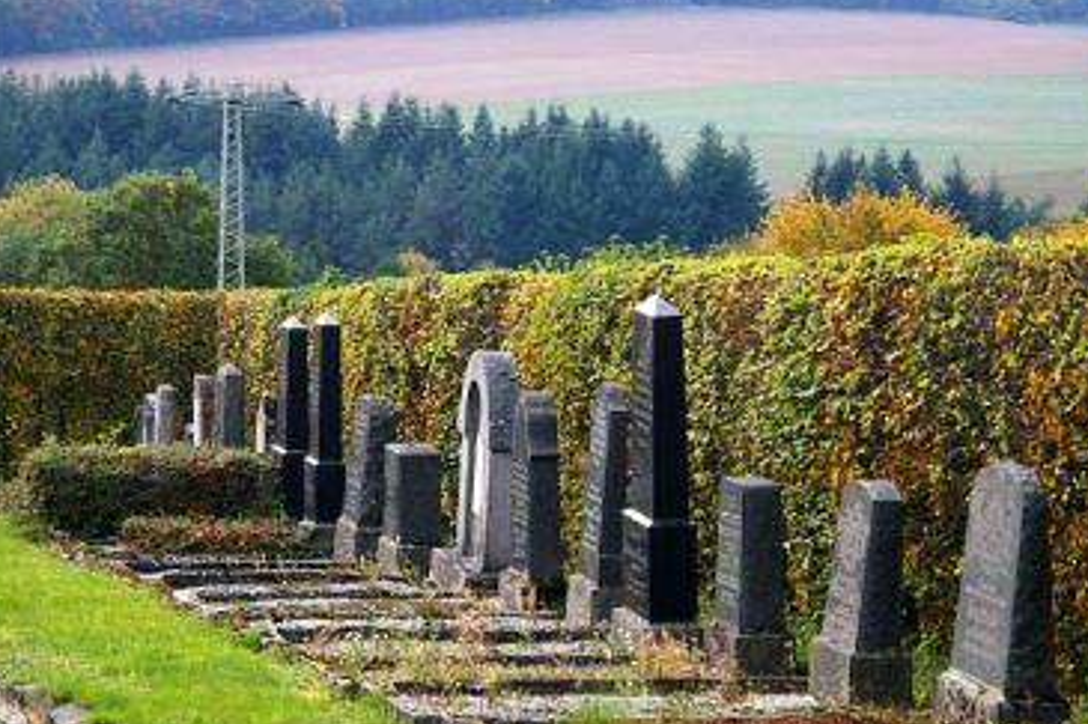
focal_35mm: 129
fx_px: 3897
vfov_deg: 10.6
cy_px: 423
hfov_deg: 15.9
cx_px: 557
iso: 200
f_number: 4.5
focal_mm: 70
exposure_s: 1/90
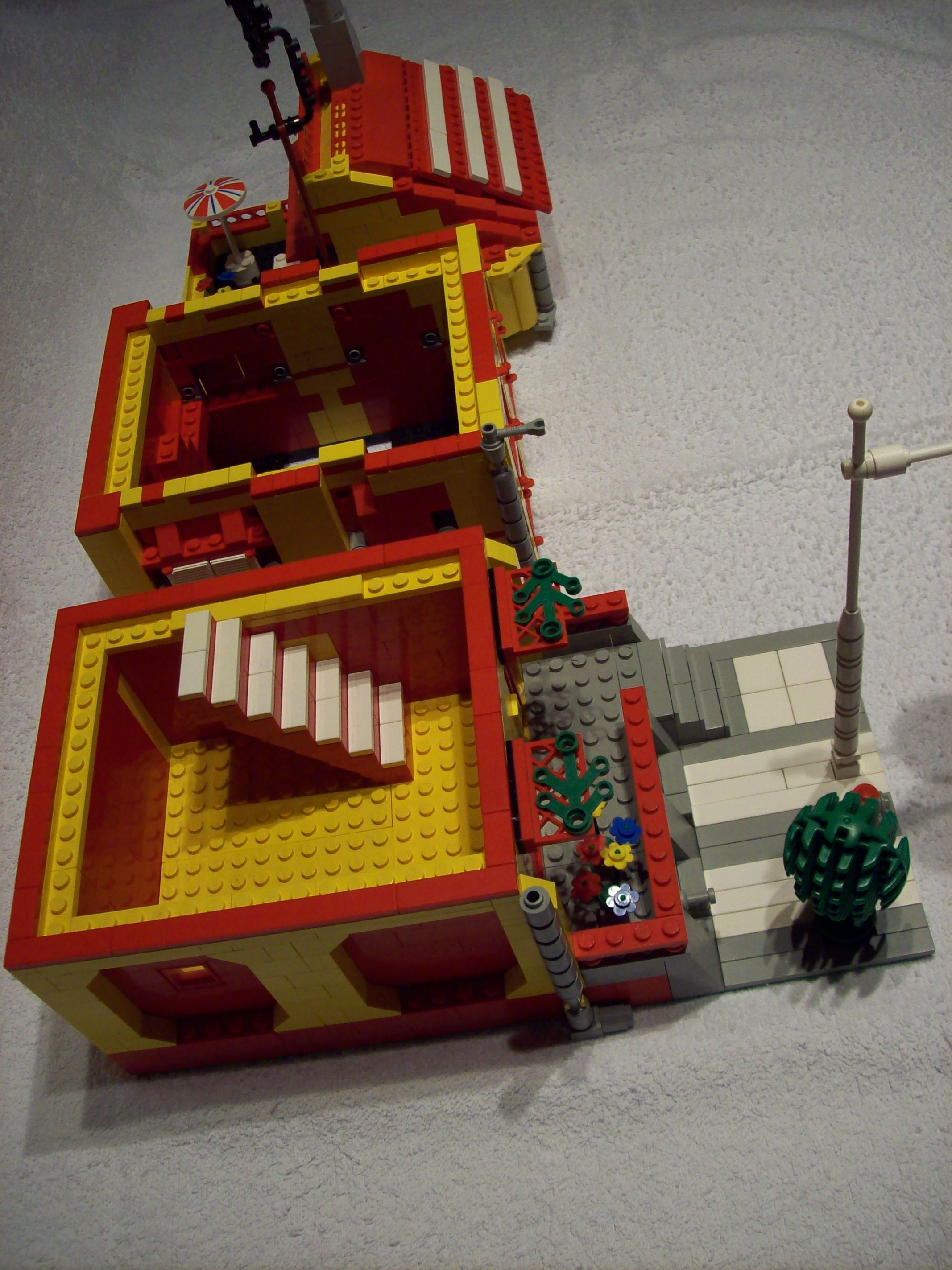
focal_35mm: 36
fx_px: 1321
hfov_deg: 39.6
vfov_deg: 51.4
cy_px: 635
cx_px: 476
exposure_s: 1/64
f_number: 2.7
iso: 139
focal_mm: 6
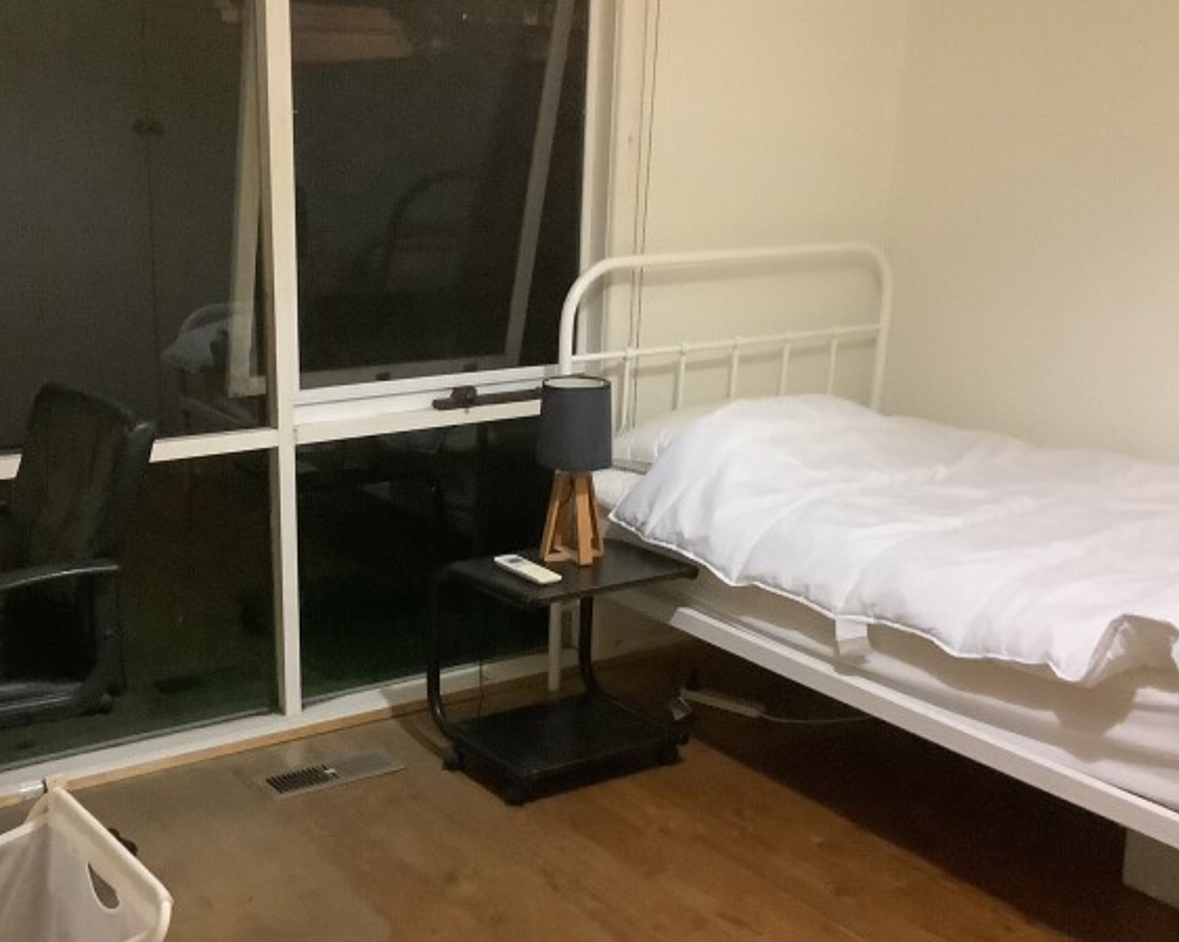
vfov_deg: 34.7
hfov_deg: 42.6
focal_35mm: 43
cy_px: 584
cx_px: 438
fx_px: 1500
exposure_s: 1/24
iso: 800
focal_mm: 3.3
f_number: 2.4
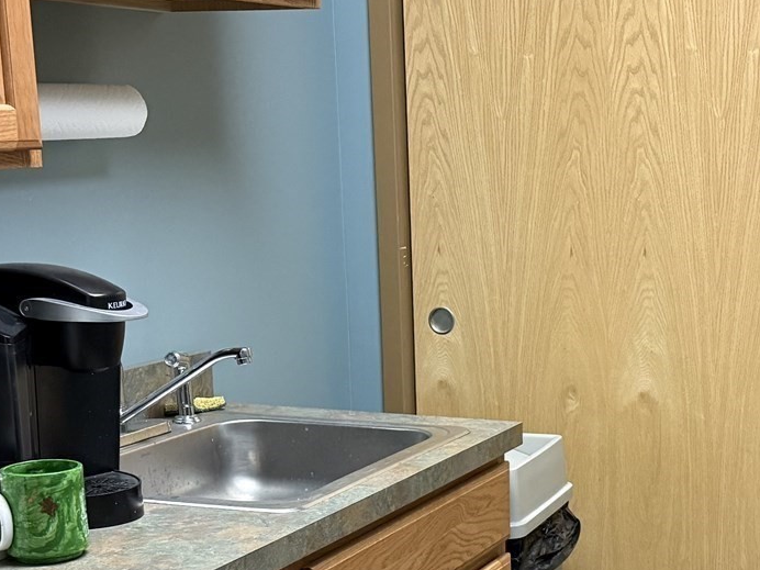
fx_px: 1559
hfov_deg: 27.1
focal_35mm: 71
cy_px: 462
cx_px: 552
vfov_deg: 20.5
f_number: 1.78
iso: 400
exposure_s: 1/60
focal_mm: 6.76
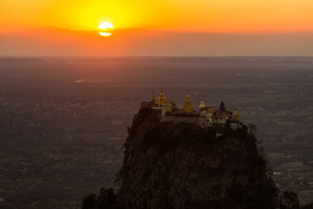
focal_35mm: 185
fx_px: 1609
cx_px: 156
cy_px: 104
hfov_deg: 11.1
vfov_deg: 7.4
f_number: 5.6
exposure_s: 1/100
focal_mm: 185
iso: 100
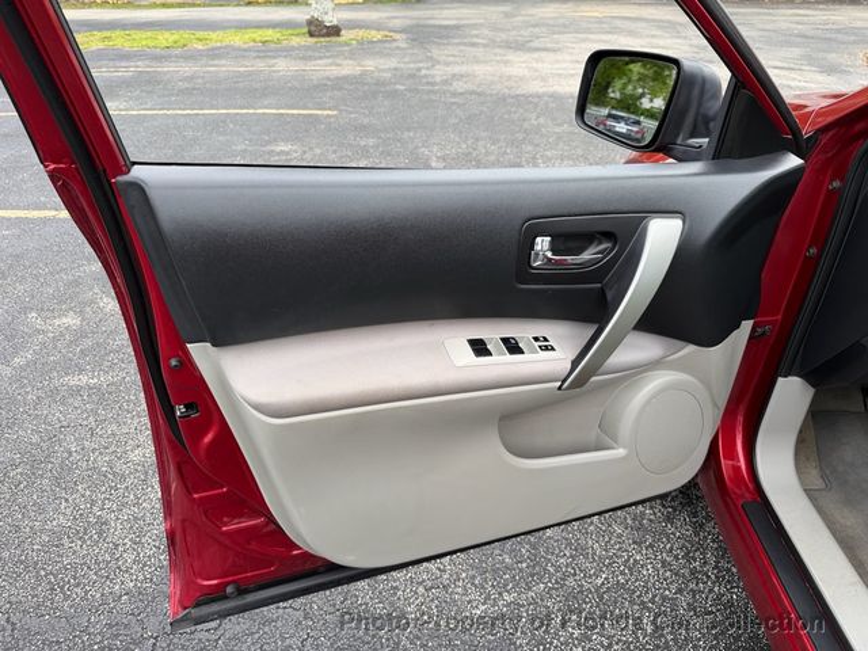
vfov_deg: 56.8
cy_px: 326
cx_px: 434
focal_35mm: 24
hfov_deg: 71.6
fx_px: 602
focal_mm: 6.76
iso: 80
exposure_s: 1/461
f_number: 1.78
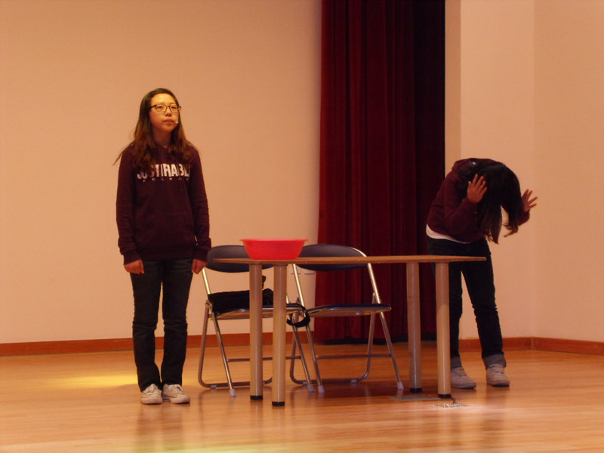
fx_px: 1780
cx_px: 302
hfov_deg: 19.3
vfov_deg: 14.5
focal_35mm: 102
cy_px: 226
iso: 400
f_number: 5.7
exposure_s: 1/90
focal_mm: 21.6
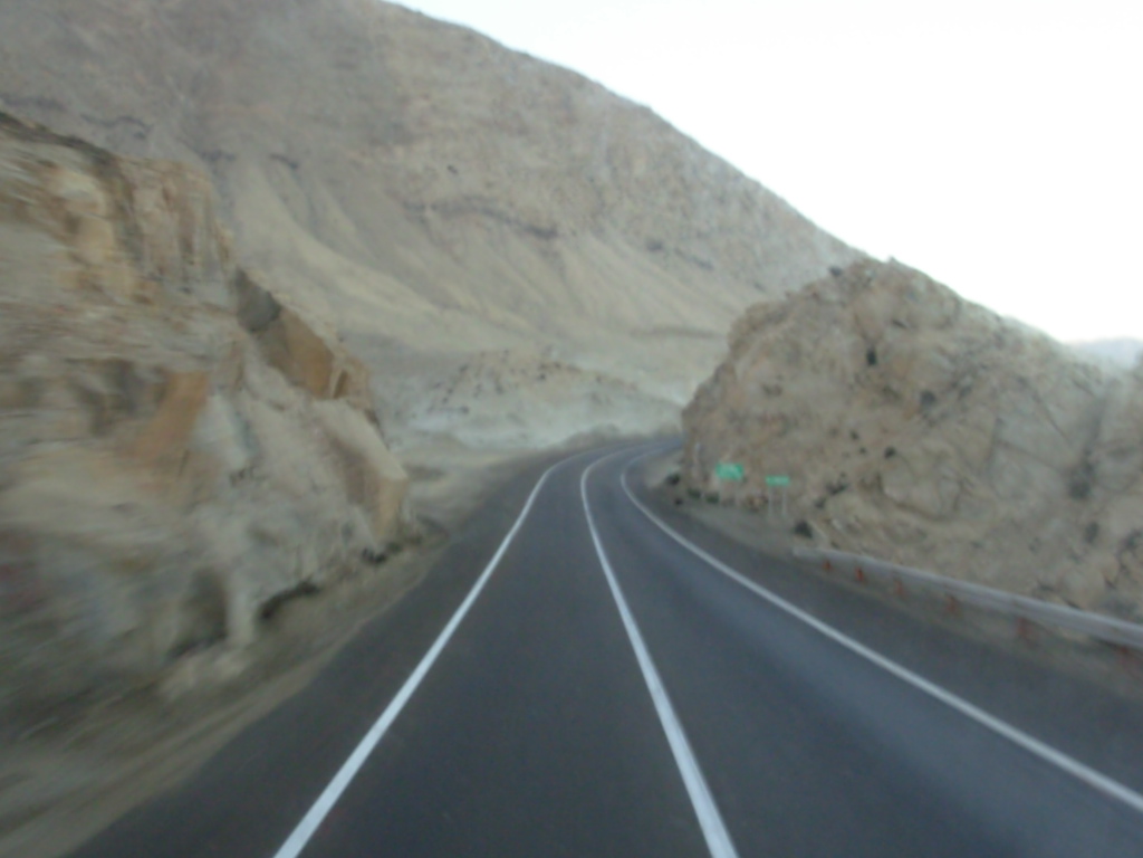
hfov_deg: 49.0
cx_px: 572
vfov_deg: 37.7
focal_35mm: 38
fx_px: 1255
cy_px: 429
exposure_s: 1/26.1
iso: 159
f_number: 4.9
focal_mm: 6.3
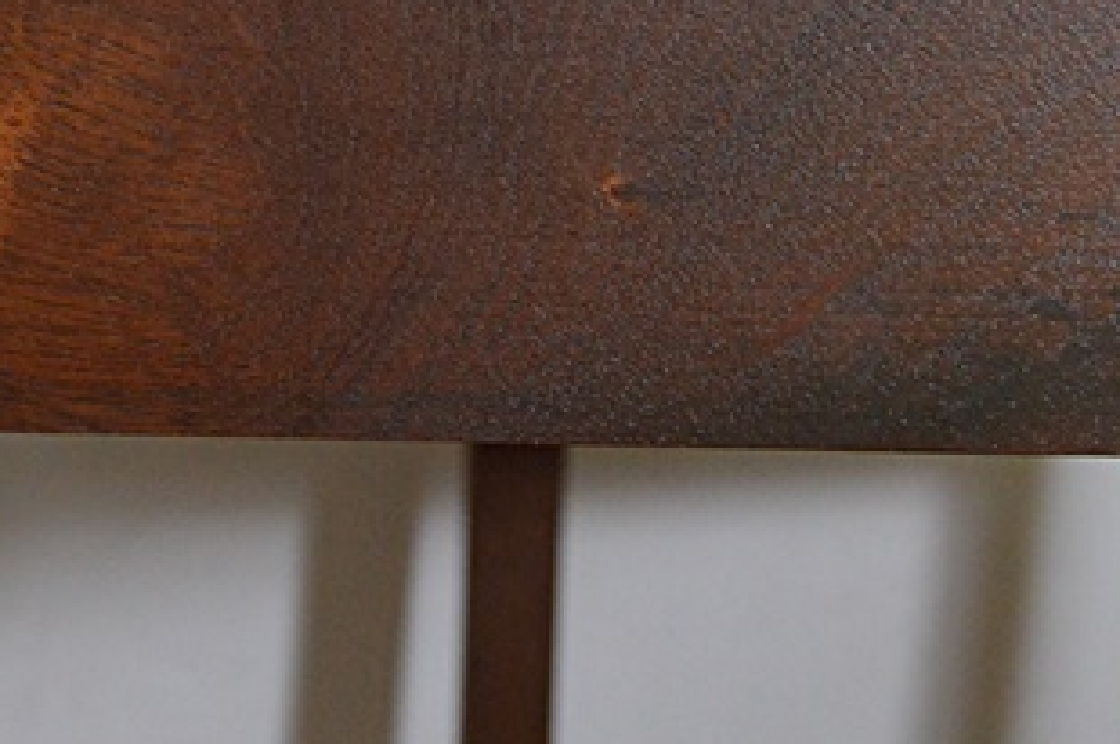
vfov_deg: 15.6
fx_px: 2704
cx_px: 260
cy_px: 255
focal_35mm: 87
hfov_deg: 23.1
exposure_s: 1/60
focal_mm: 18
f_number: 3.5
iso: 1250
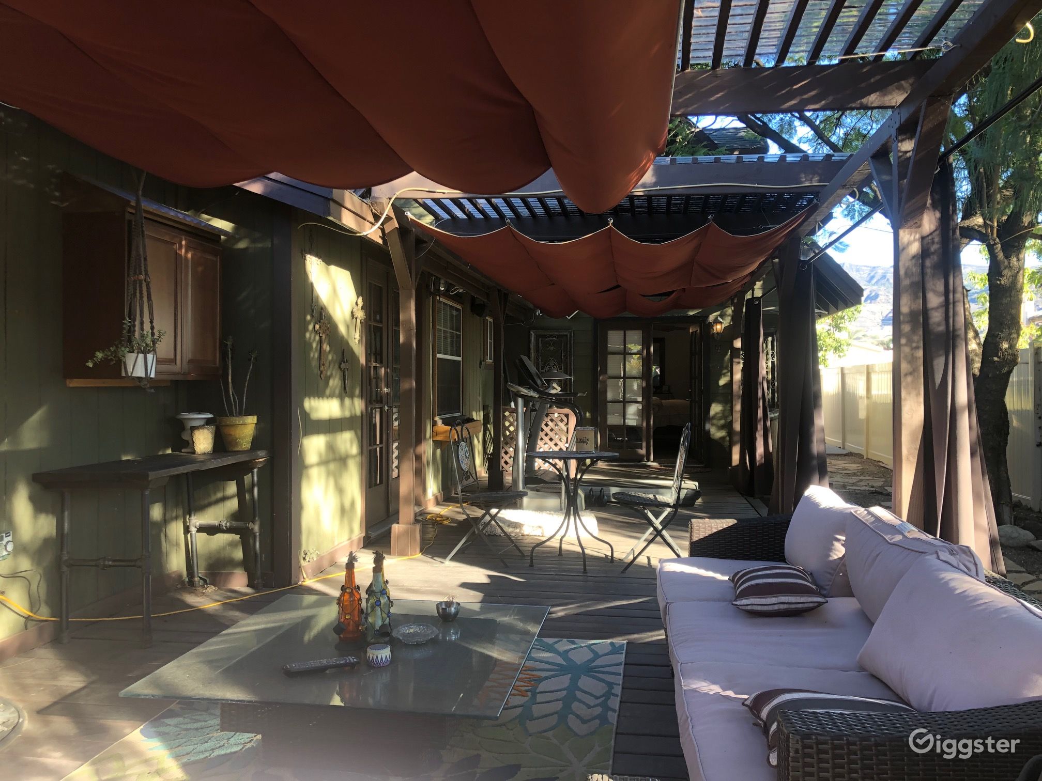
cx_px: 521
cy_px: 390
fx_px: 843
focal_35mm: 28
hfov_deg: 63.4
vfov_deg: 49.7
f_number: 1.8
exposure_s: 1/120
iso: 64
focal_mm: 4
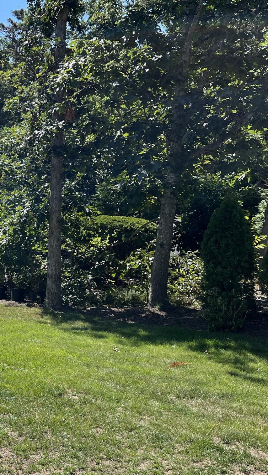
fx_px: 707
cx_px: -96
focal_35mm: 56
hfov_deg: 19.5
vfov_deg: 37.1
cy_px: 281
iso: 50
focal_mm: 5.7
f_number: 1.5
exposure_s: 1/3356
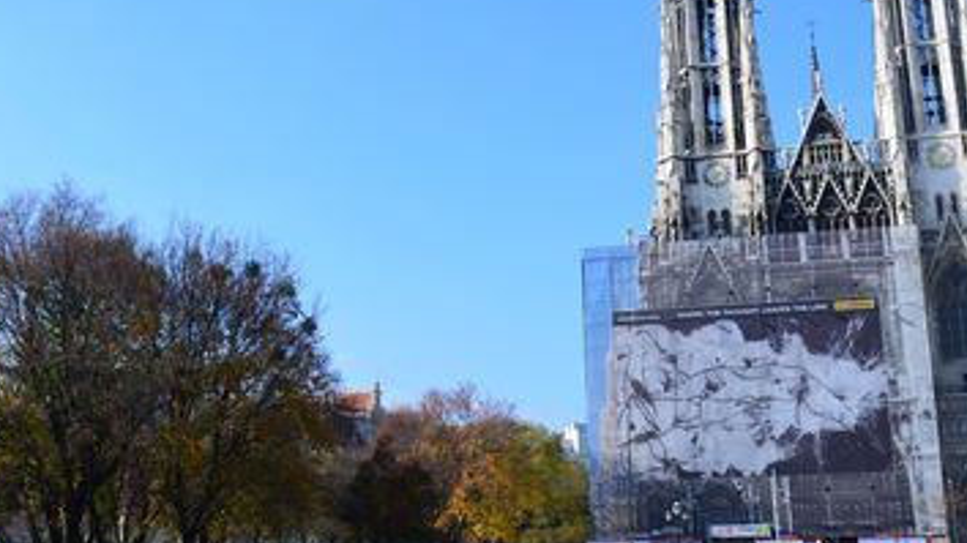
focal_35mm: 51
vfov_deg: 23.3
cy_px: 145
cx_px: 399
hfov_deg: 40.5
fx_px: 1307
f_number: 8
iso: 125
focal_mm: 18
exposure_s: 1/250
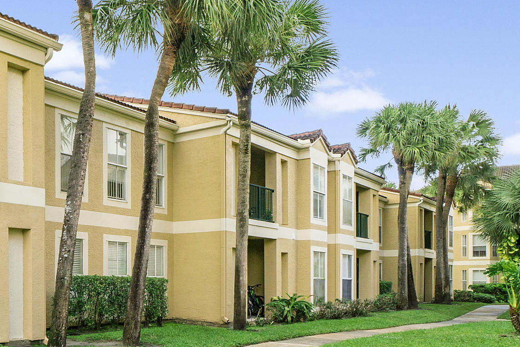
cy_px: 279
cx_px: -18
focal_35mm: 40
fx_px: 578
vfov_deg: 32.5
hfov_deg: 41.2
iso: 100
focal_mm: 10
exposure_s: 1/40
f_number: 11
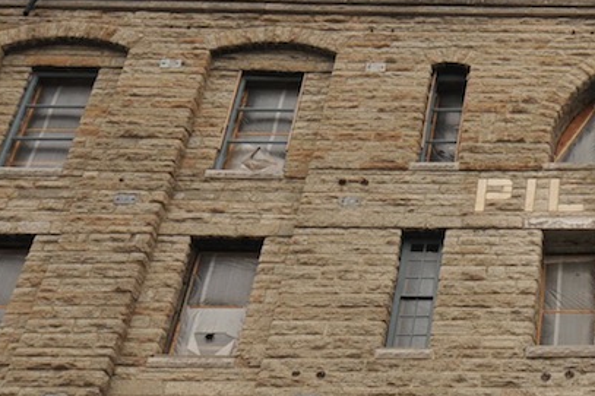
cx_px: 677
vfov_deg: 16.8
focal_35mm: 81
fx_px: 1338
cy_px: 215
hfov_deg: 23.3
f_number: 11
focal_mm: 22
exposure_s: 1/500
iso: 400
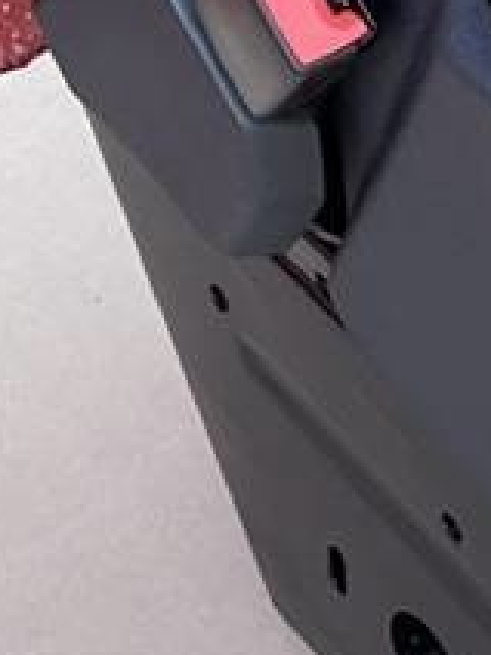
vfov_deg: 9.0
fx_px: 3707
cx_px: 846
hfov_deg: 7.4
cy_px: -955
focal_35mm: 196
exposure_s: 1/121
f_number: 1.6
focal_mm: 4.2
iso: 80
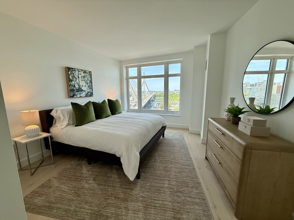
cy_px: 110
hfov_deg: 102.1
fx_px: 119
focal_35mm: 14
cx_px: 147
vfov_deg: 85.7
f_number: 2.2
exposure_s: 1/246
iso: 64
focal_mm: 2.22
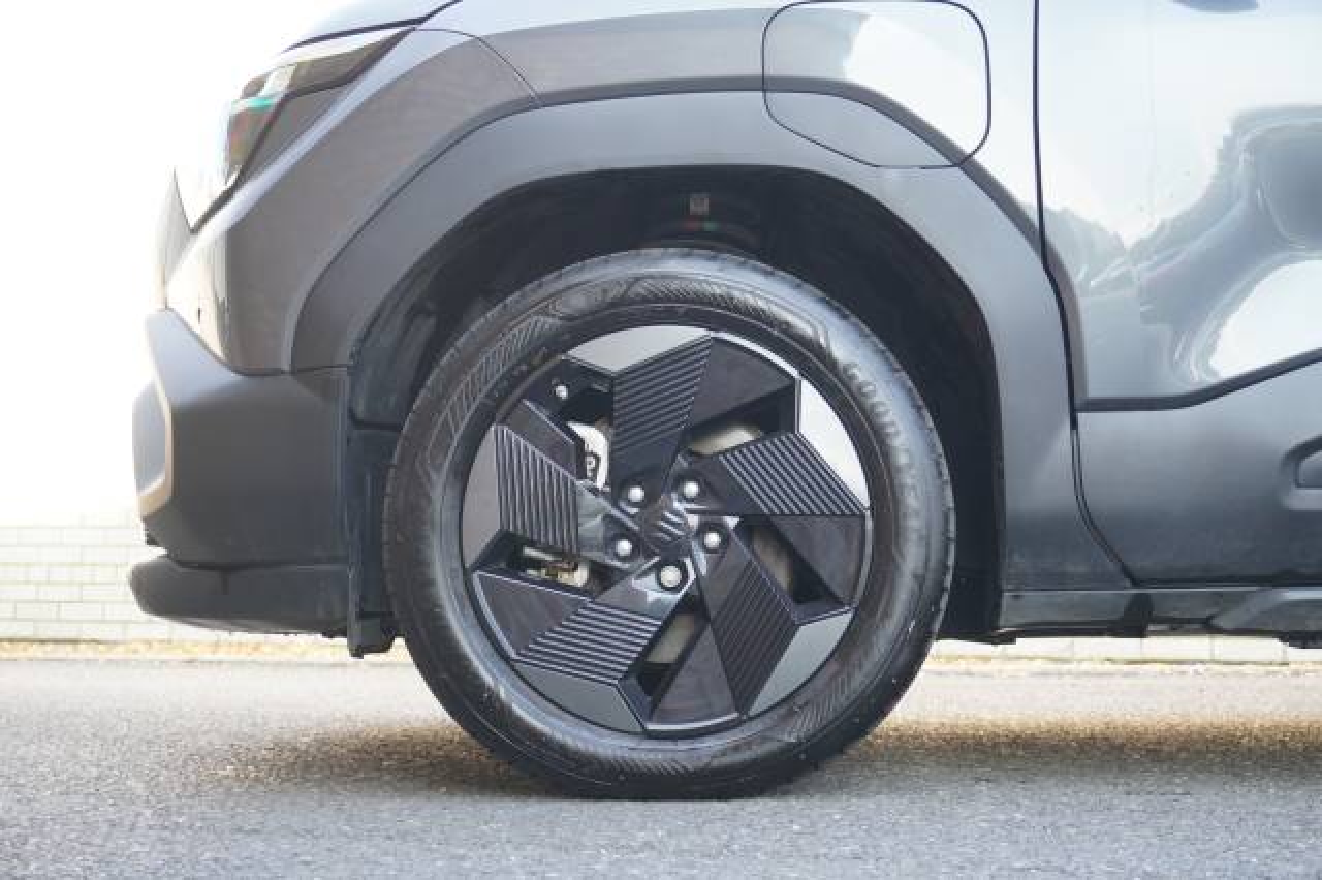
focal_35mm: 52
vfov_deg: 25.7
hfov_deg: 37.9
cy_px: 440
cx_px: 661
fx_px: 1927
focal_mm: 35
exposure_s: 1/60
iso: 400
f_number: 5.6
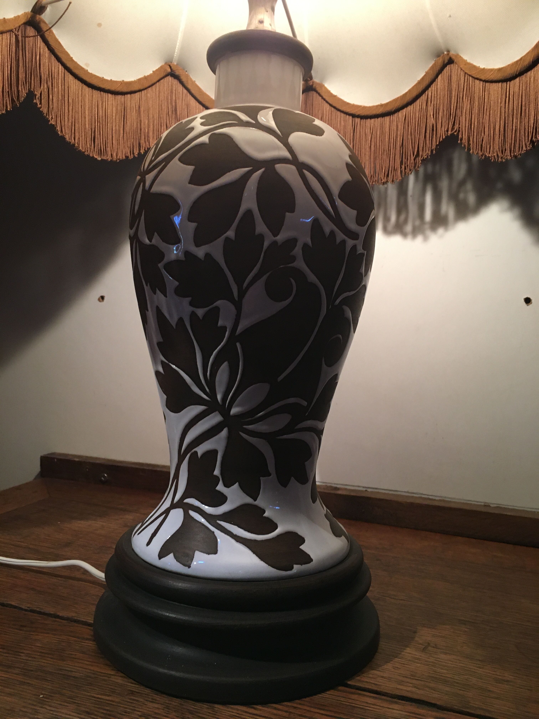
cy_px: 360
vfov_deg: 61.7
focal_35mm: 29
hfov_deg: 48.2
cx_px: 270
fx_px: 602
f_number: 2.2
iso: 160
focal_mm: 4.15
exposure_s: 1/33
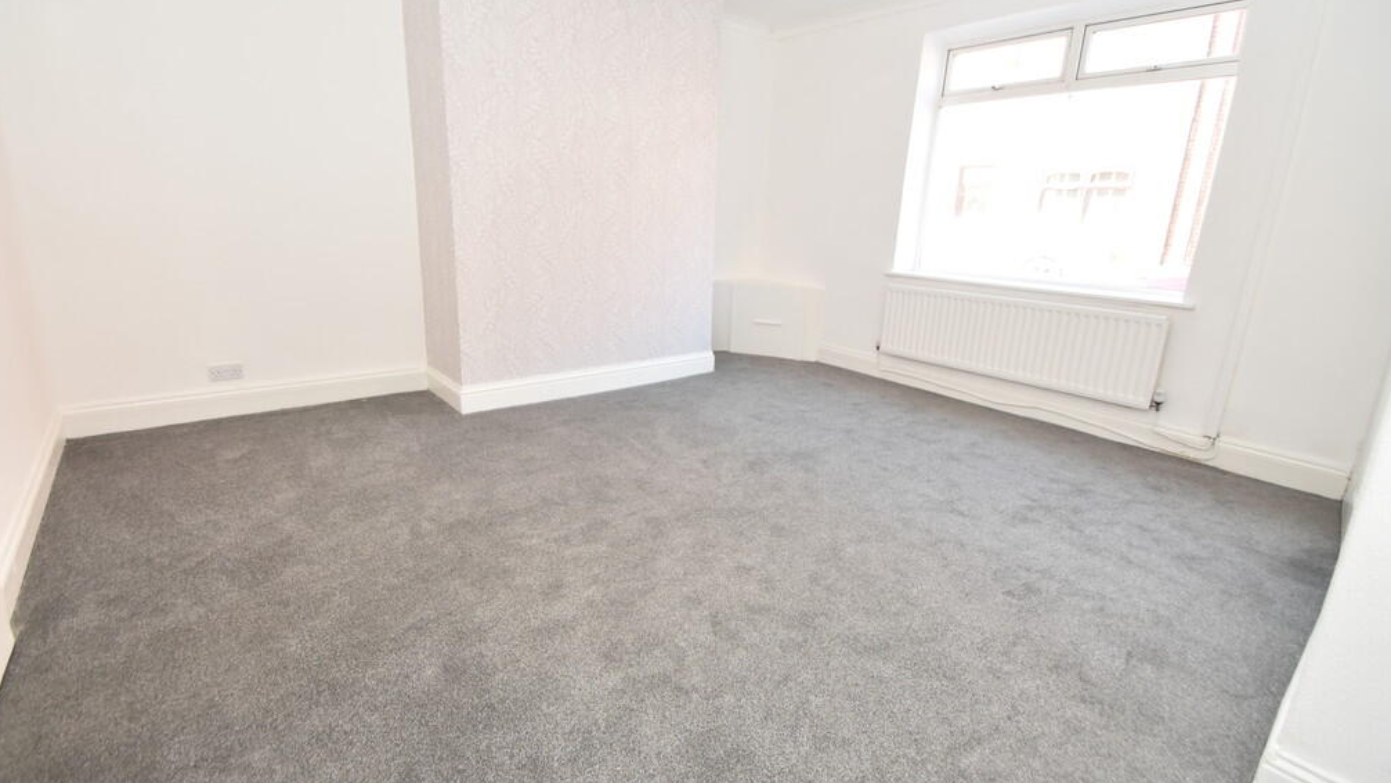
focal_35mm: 16
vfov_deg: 67.0
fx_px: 590
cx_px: 693
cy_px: 365
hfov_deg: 99.4
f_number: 5
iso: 800
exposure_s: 1/100
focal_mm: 10
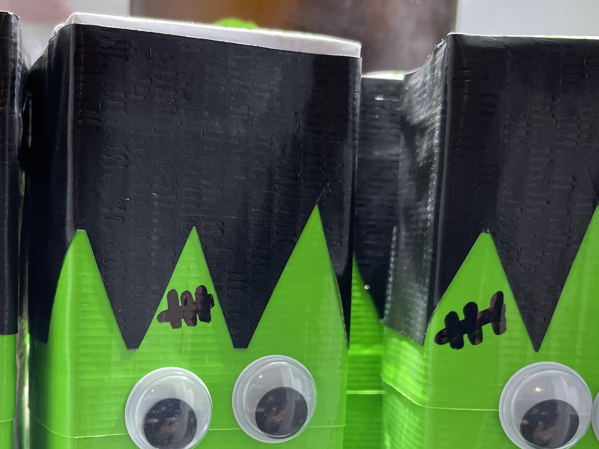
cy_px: 382
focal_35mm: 49
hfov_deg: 38.5
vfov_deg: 28.8
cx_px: 200
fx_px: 848
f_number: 1.6
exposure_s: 1/60
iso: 64
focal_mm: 4.2
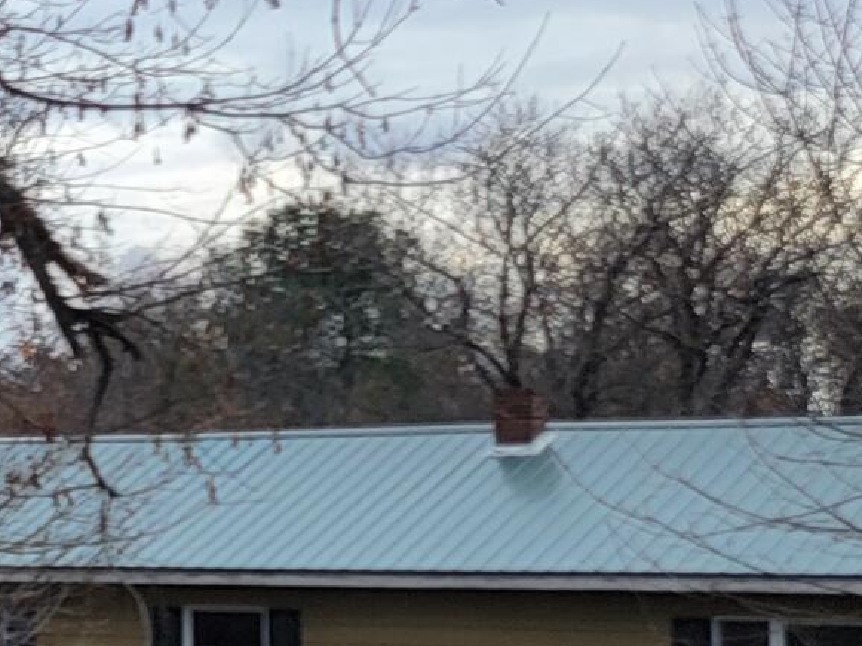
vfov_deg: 11.9
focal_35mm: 124
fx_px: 3086
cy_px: 389
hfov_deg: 12.4
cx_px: -1227
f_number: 1.8
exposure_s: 1/645
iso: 16
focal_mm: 6.7
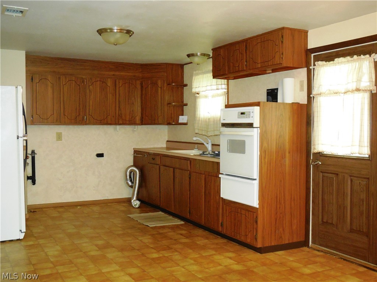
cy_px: 141
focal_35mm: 40
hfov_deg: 46.8
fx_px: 436
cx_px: 188
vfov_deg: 36.0
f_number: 3.6
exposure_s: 1/30
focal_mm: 7.1
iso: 800
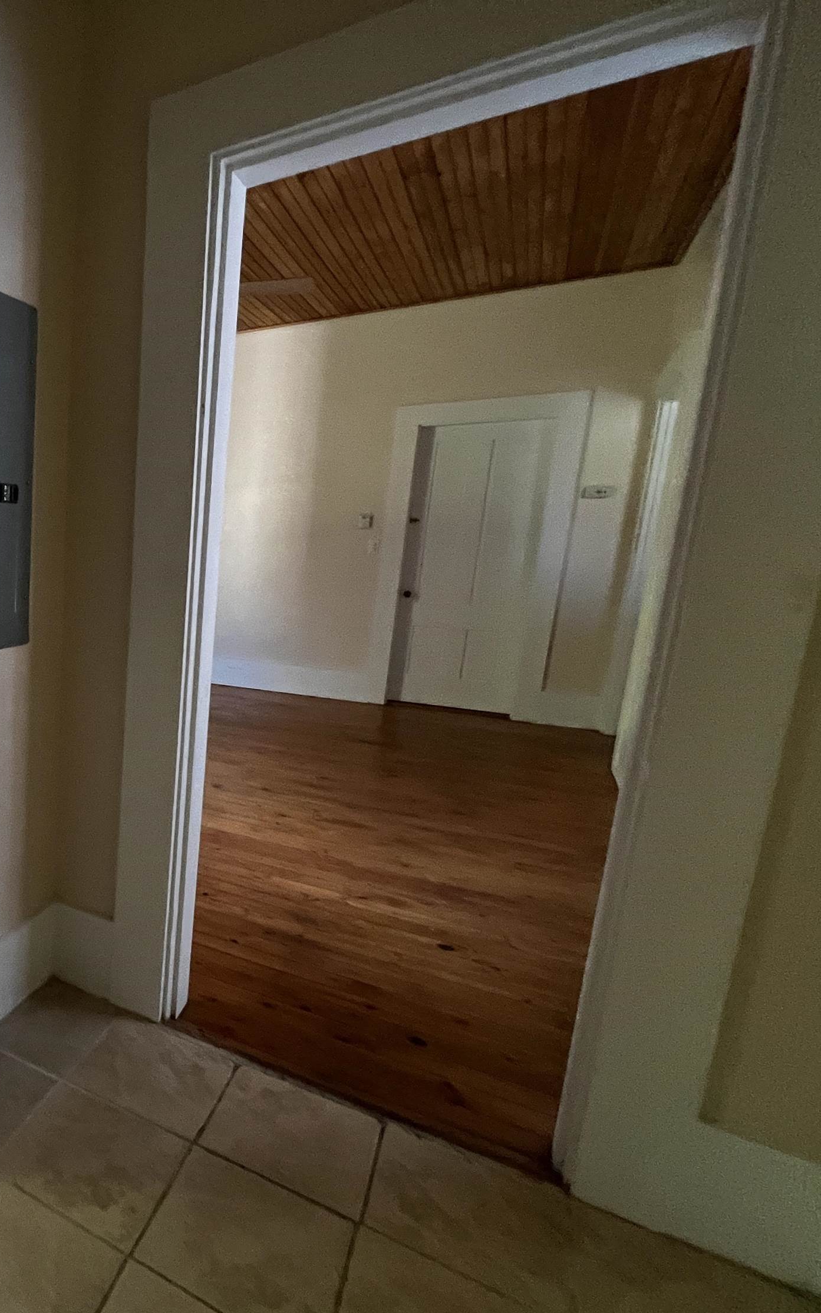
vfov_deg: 88.0
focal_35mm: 19
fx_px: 680
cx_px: -28
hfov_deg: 49.0
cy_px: 675
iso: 500
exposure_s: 1/60
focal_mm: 1.57
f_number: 1.8
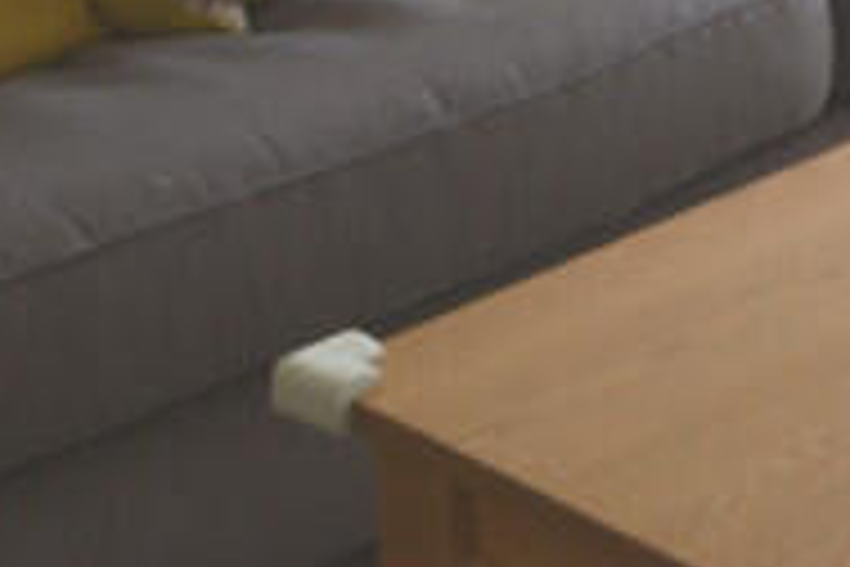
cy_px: -668
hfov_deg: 15.5
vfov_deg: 10.2
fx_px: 2873
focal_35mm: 122
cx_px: 1286
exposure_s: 1/60
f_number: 5
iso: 100
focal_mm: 15
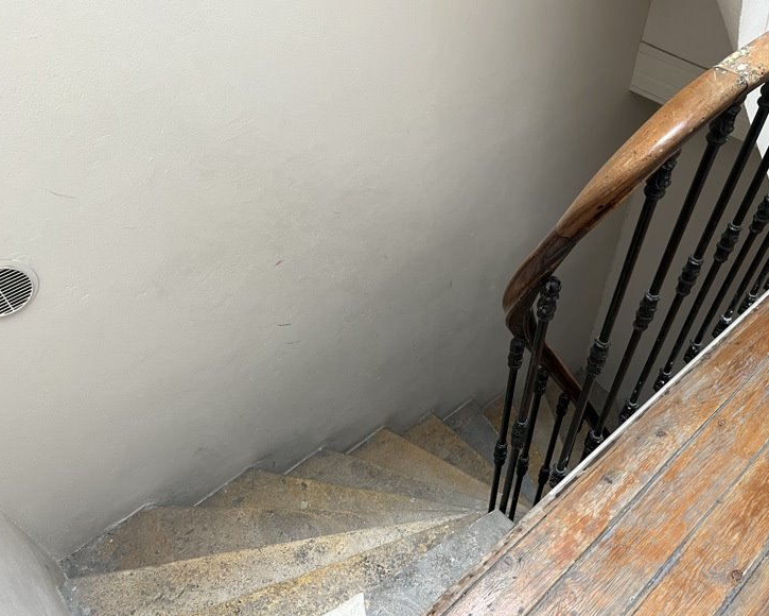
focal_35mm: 28
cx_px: 410
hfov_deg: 62.1
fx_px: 637
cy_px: 302
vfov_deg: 51.5
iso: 125
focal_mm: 5.1
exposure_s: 1/75
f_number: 1.6
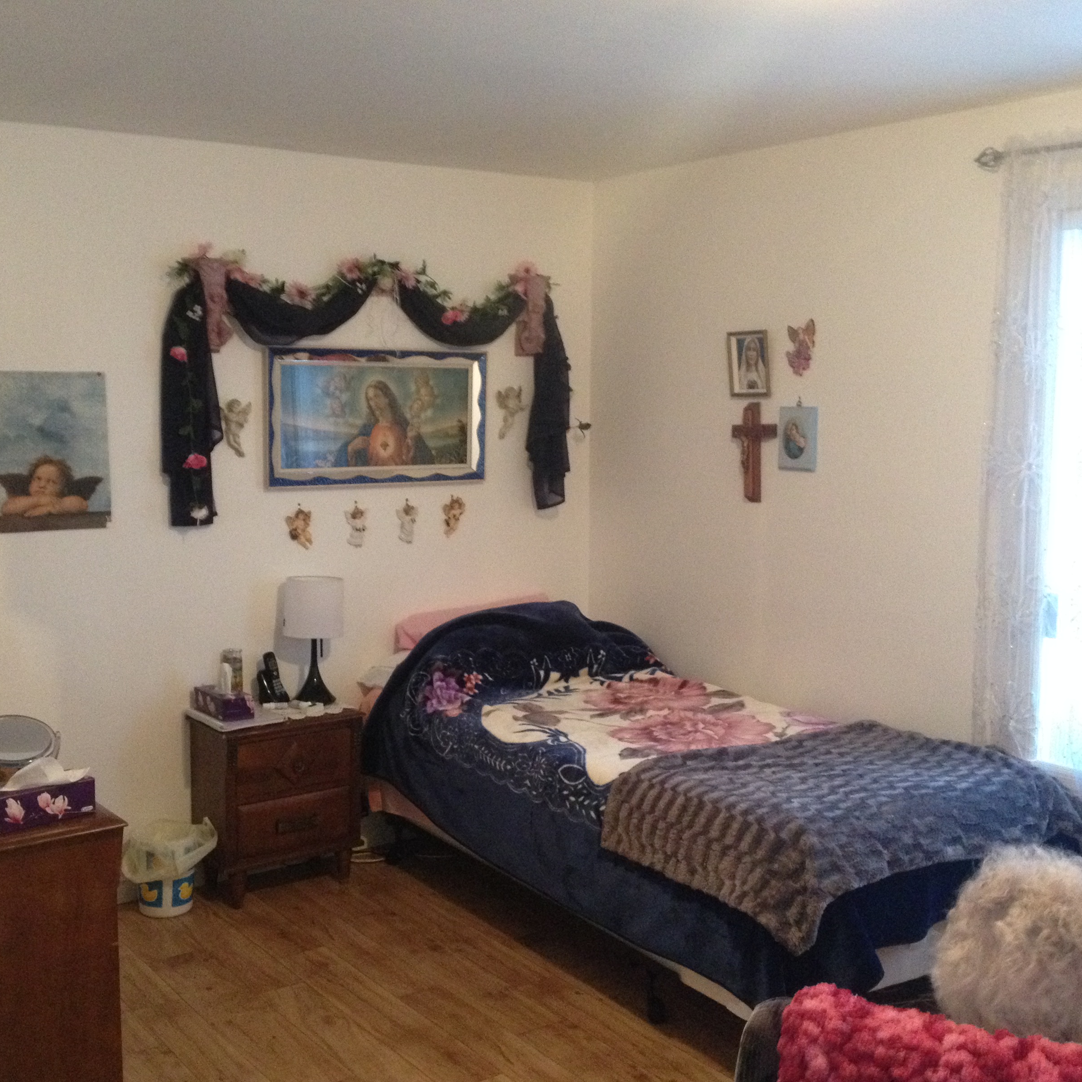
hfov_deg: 39.9
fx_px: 1485
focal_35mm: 42
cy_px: 550
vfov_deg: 40.0
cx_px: 457
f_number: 2.4
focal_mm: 4.28
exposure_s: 1/15
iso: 400
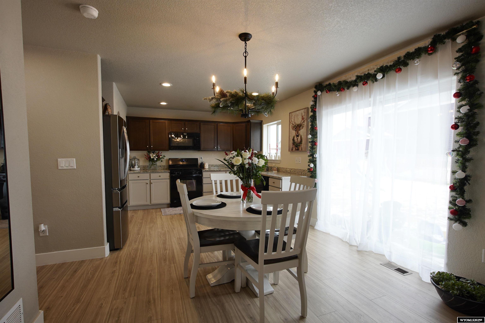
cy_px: 162
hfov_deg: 96.7
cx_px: 242
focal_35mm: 16
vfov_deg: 73.7
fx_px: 216
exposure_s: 1/60
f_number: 4
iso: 160
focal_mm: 11
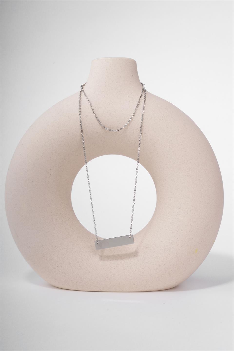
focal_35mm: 51
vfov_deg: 38.9
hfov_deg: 26.5
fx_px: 497
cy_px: 176
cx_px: 117
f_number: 22
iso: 400
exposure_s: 1/200
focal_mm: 34.2
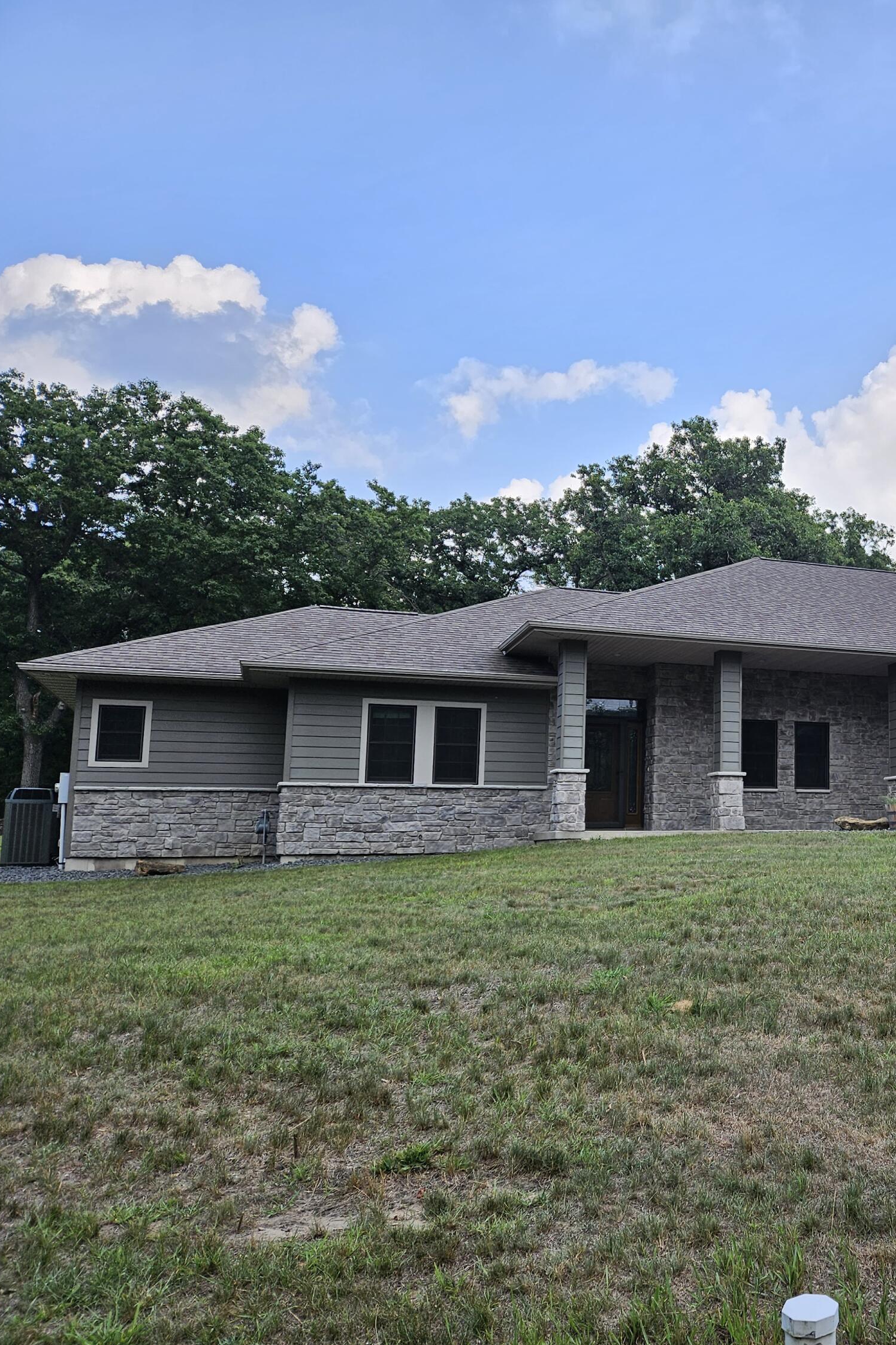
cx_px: 865
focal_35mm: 32
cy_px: 673
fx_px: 1195
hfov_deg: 37.4
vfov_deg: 58.7
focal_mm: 5.4
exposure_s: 1/484
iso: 25
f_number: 1.8
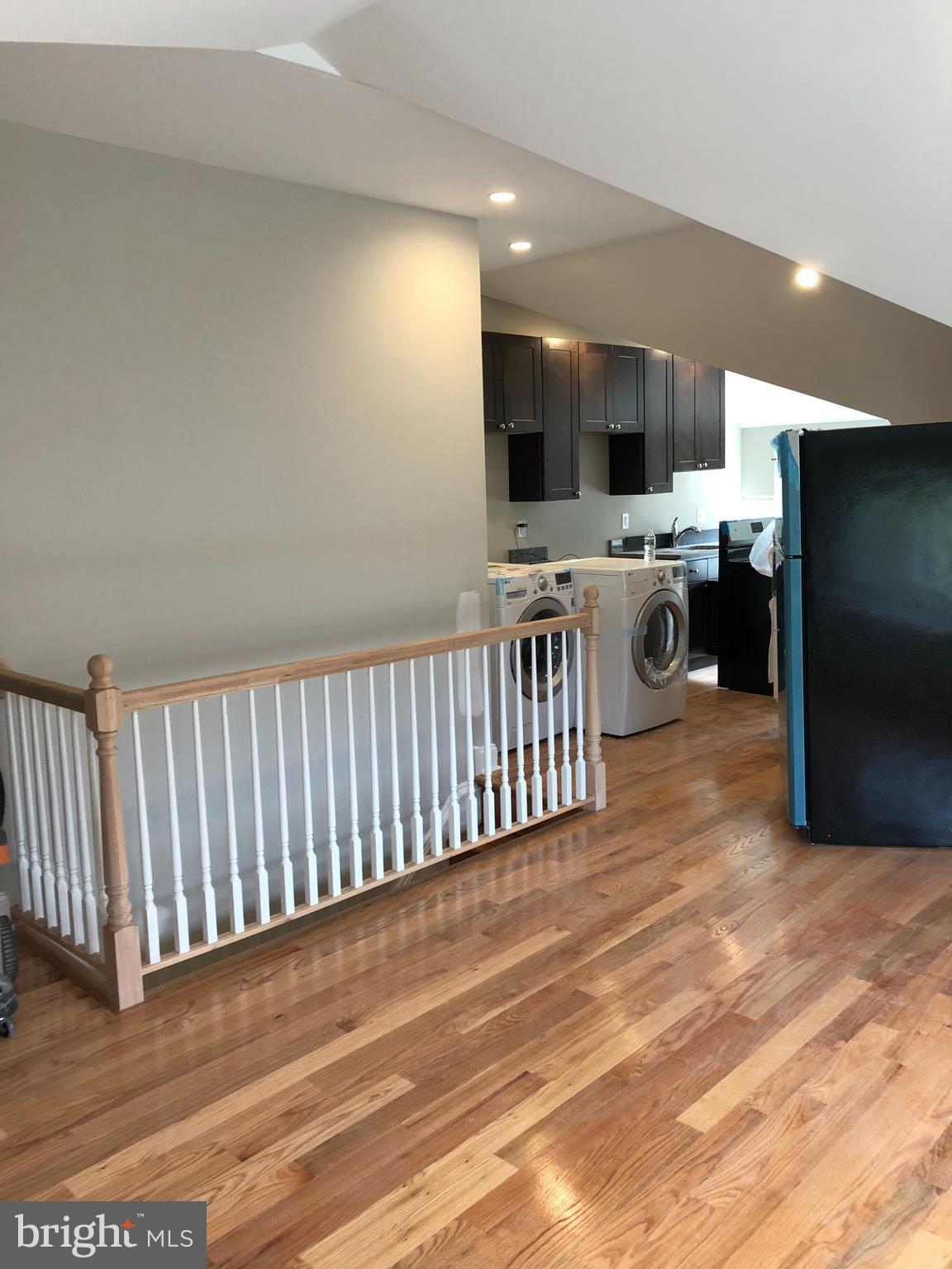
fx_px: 1027
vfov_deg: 63.4
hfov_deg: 49.7
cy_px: 634
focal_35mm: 28
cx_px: 476
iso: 40
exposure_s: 1/30
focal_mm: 3.99
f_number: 1.8
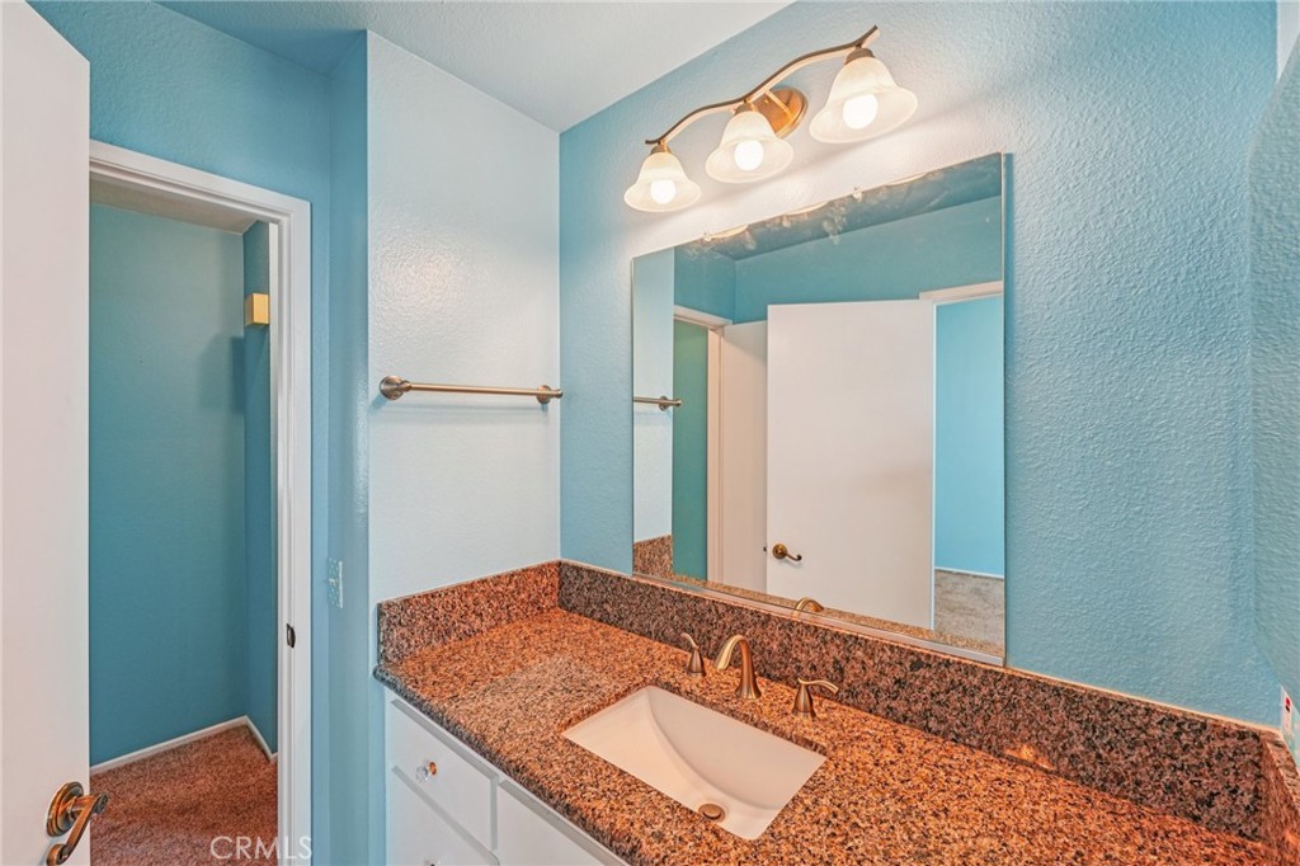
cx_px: 650
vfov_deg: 78.8
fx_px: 527
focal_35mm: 15
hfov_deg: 101.9
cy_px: 433
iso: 320
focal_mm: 14.6
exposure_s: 1/30
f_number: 8
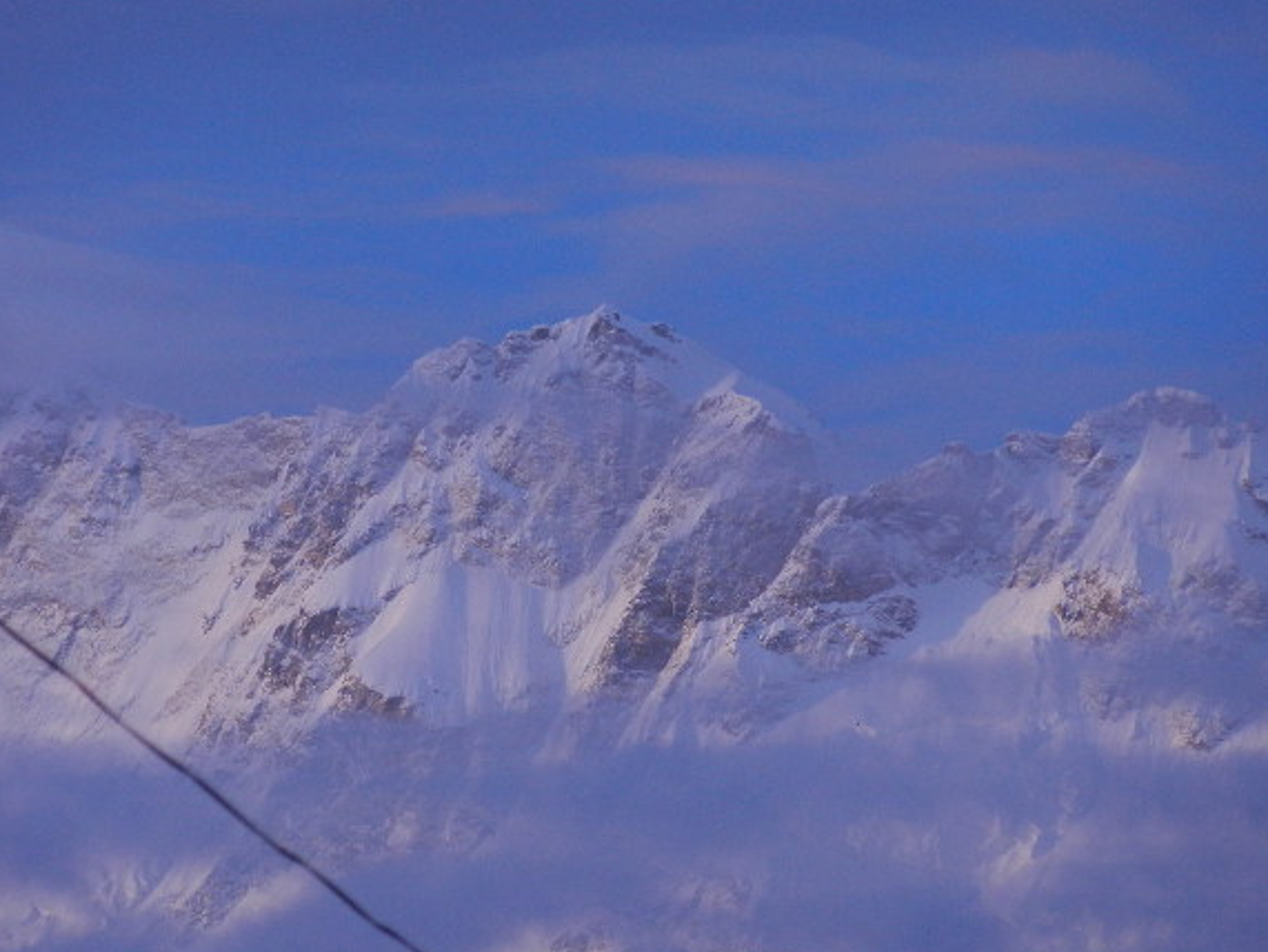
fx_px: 23092
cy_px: 526
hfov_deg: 3.1
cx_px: 584
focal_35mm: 630
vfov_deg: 2.4
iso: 280
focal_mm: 81
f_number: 5.9
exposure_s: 1/125
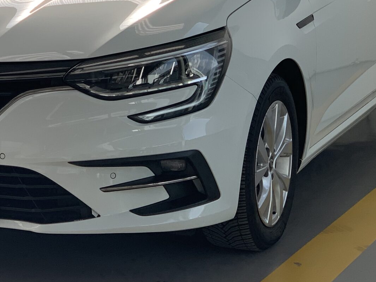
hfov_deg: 15.7
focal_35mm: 125
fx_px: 1358
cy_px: 22
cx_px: 85
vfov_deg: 11.8
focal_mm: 6
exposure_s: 1/424
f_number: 2.4
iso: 16
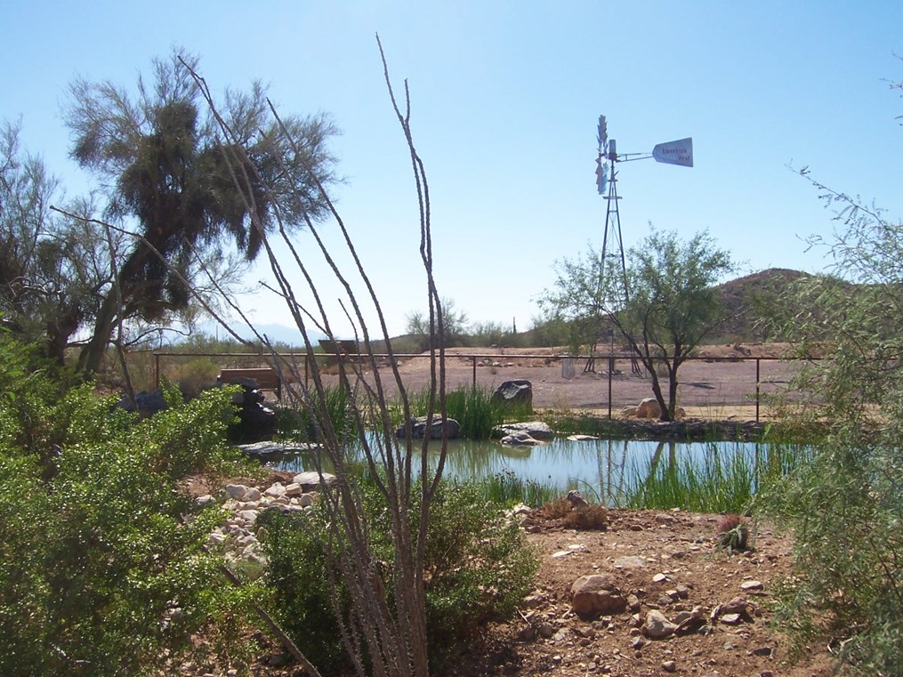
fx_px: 939
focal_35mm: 36
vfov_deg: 39.6
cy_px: 338
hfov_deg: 51.4
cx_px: 452
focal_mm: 6
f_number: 4.8
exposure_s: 1/500
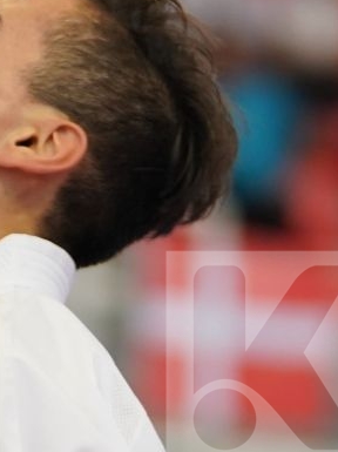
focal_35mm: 531
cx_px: -122
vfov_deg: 3.7
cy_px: 358
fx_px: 6925
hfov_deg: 2.8
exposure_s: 1/800
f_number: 2.8
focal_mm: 118
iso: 1600
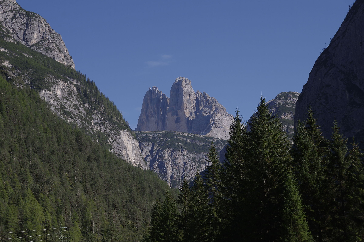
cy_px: 121
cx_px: 182
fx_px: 758
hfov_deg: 27.0
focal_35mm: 75
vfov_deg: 18.2
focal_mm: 50
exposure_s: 1/400
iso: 100
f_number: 7.1
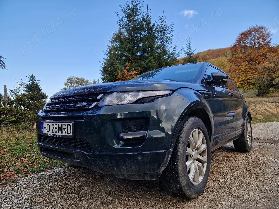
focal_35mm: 23
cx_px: 140
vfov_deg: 58.9
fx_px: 185
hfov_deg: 73.9
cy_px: 104
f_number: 1.8
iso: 50
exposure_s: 1/385
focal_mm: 5.4
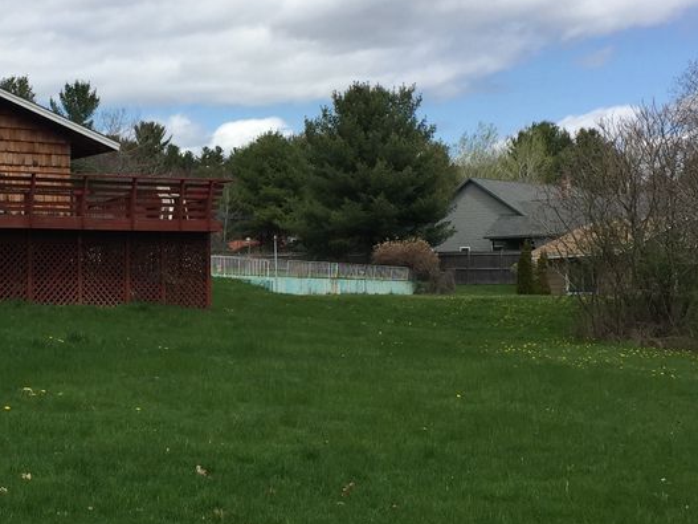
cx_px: 170
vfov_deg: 22.2
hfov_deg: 28.9
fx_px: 1331
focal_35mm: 66
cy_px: 244
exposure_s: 1/2083
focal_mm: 4.15
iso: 32
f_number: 2.2
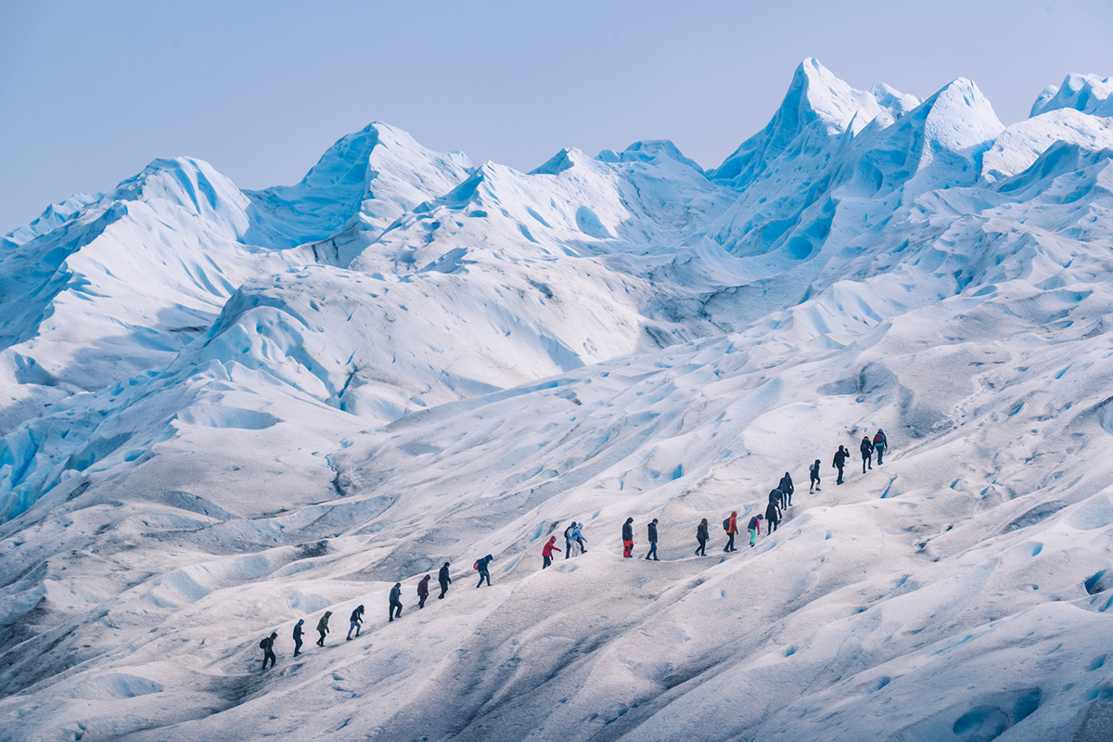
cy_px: 371
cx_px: 556
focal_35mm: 125
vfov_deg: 11.0
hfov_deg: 16.4
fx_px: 3864
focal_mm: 125
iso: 64
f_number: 8
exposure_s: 1/160
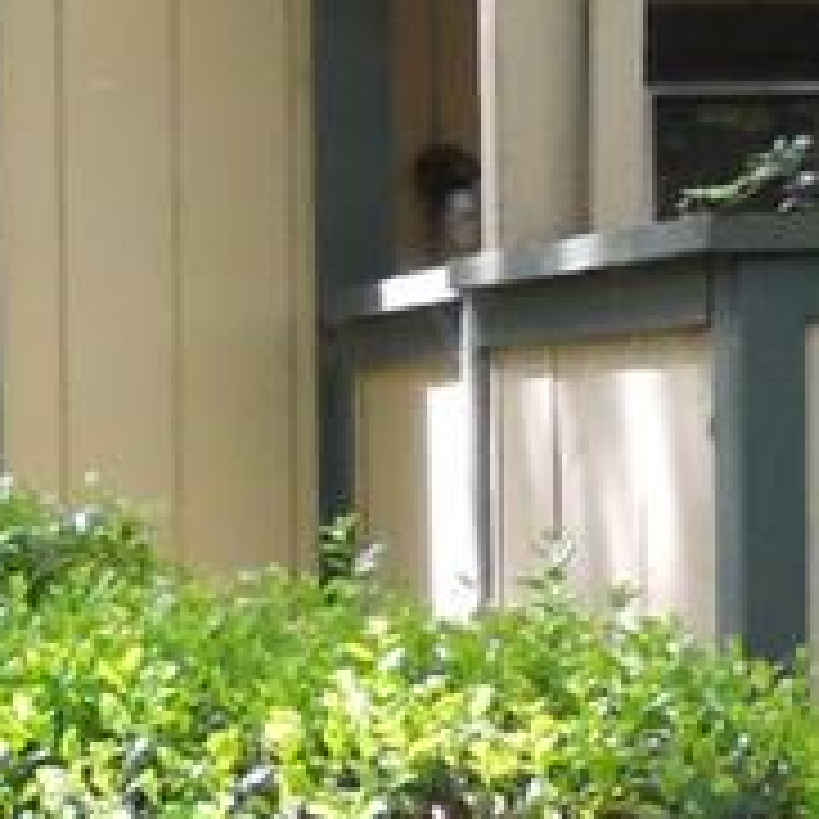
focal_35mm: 204
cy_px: 716
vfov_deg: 8.6
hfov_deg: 7.9
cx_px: -1220
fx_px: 5461
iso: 200
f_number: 2.7
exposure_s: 1/250
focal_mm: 5
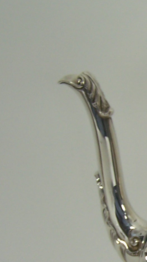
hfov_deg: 10.2
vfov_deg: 18.5
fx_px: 790
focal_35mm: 114
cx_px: 239
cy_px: 223
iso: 80
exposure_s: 1/60
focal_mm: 6.3
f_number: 2.8
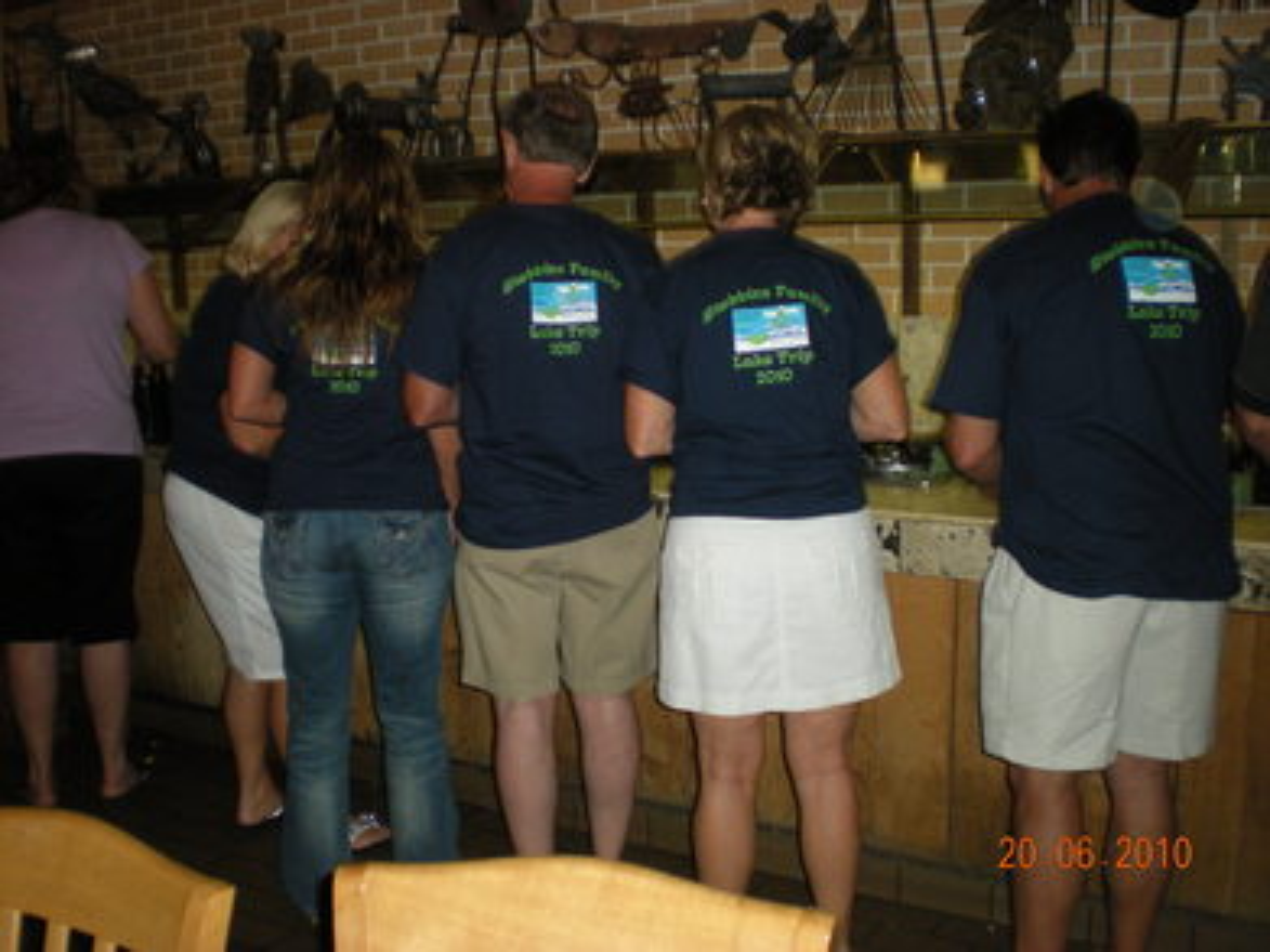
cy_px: 476
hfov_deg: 49.0
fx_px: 1394
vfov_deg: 37.7
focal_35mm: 38
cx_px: 635
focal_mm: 6.3
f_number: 3.1
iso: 213
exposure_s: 1/60
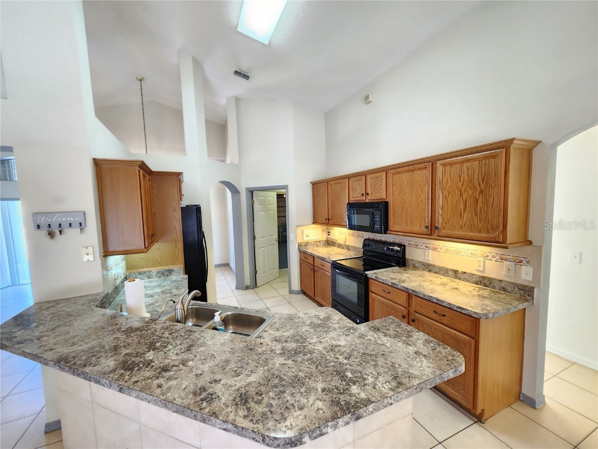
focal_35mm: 13
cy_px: 224
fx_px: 225
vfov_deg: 89.9
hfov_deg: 106.2
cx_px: 299
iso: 320
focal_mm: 2.2
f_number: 2.2
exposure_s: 1/40
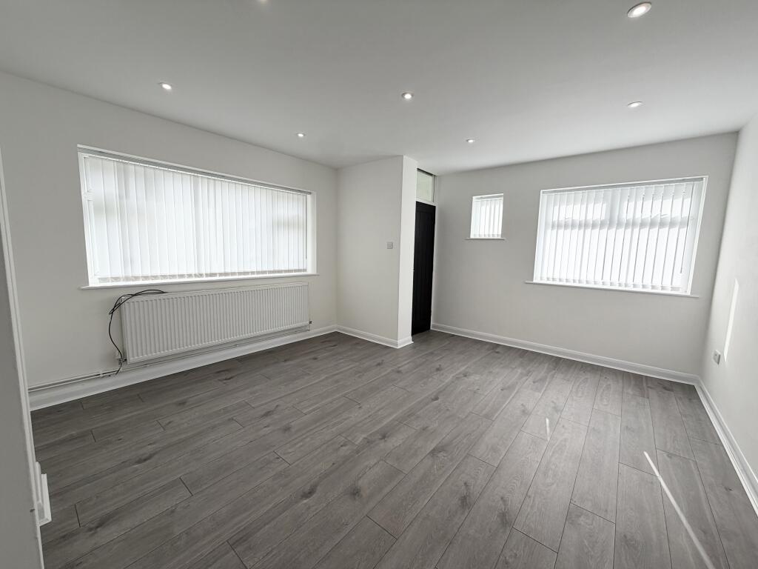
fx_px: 307
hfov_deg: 102.1
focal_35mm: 14
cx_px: 379
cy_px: 284
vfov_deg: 85.7
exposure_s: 1/482
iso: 64
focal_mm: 2.22
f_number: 2.2
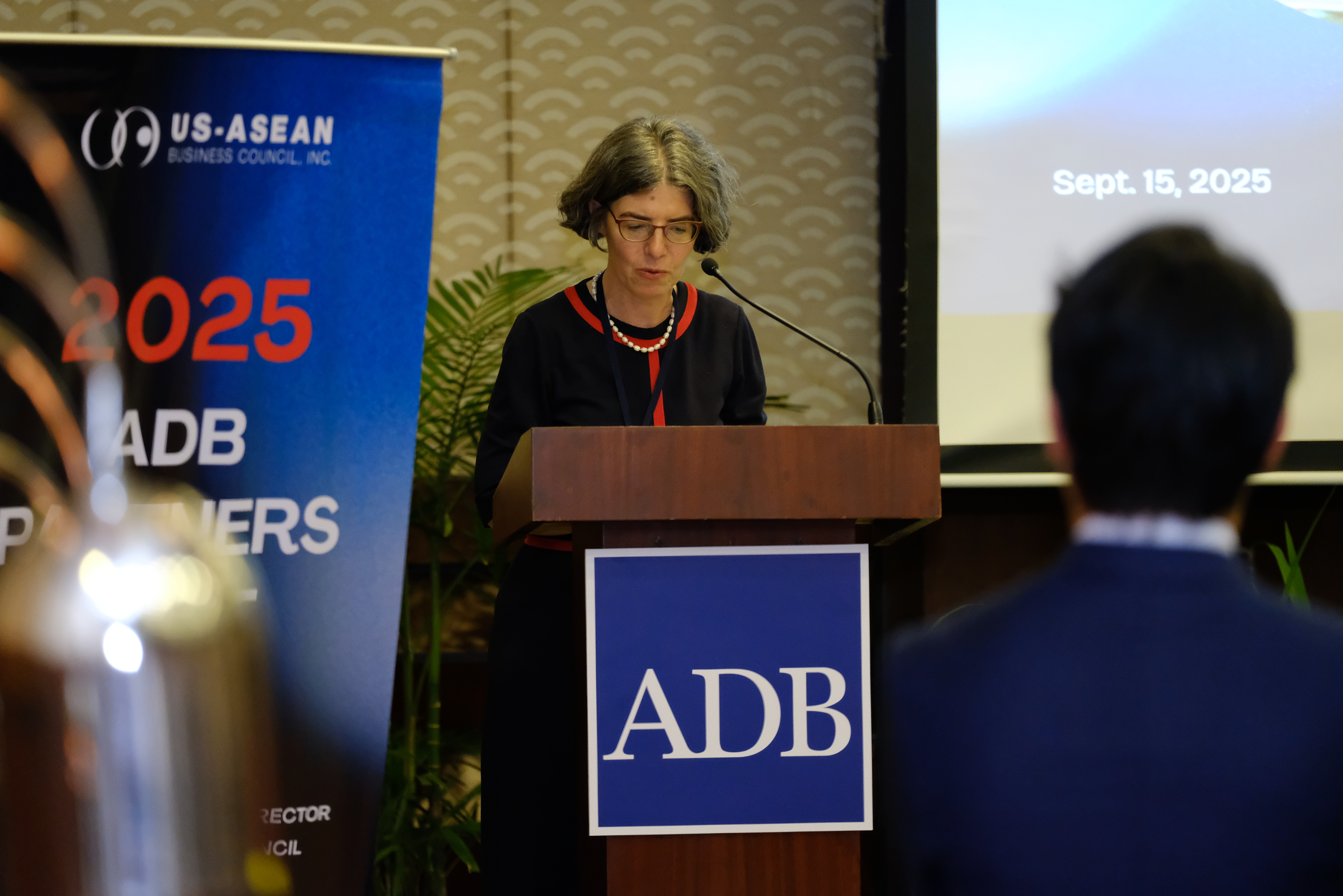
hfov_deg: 9.8
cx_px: 672
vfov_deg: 6.5
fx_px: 7834
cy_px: 448
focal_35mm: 210
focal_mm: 140
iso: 3200
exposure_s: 1/160
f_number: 2.8
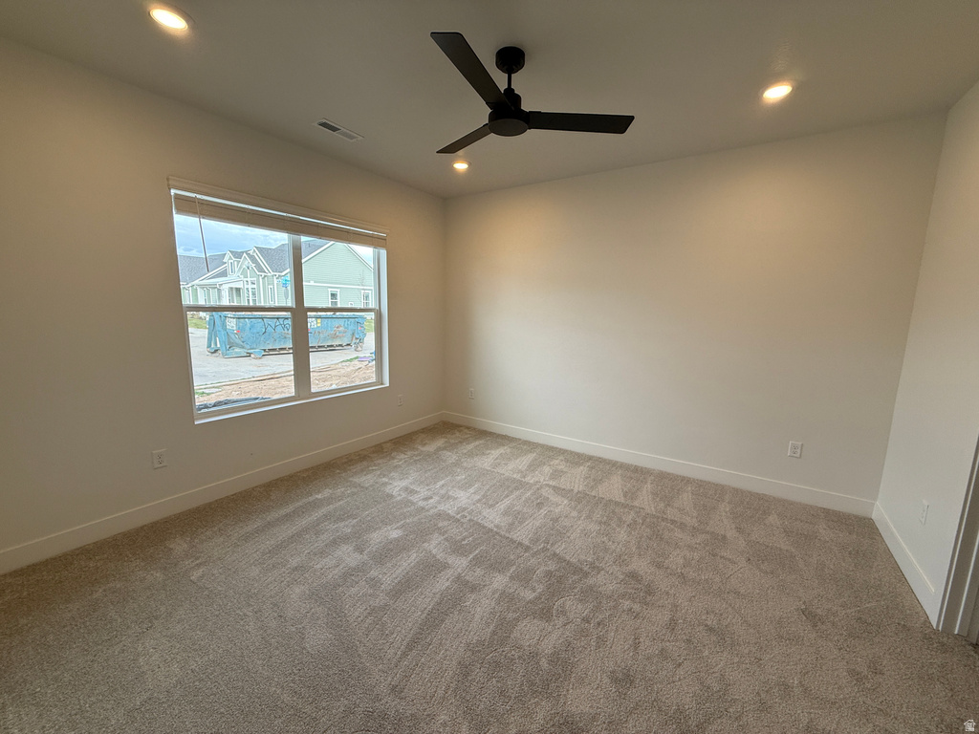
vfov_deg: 85.7
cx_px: 490
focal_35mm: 14
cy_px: 367
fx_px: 396
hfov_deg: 102.1
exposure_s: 1/129
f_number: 2.2
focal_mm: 2.22
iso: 64
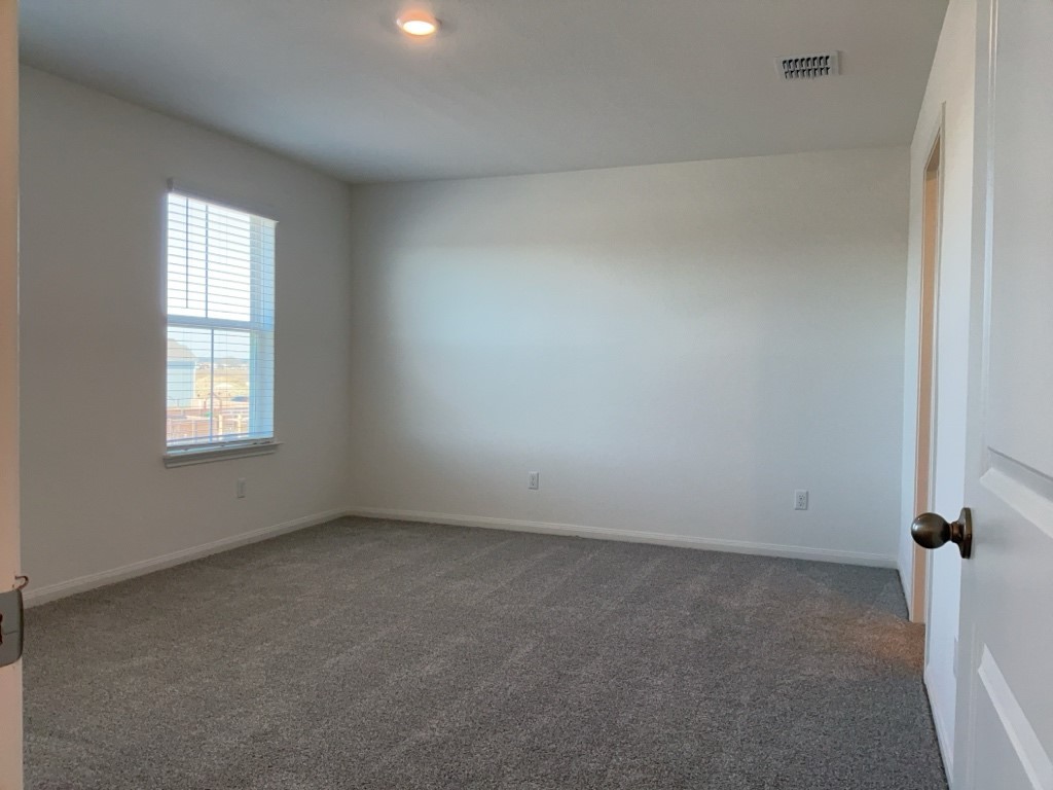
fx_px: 821
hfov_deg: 65.3
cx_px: 526
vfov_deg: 51.4
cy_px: 395
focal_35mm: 27
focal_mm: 3
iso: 50
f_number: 1.8
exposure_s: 1/100
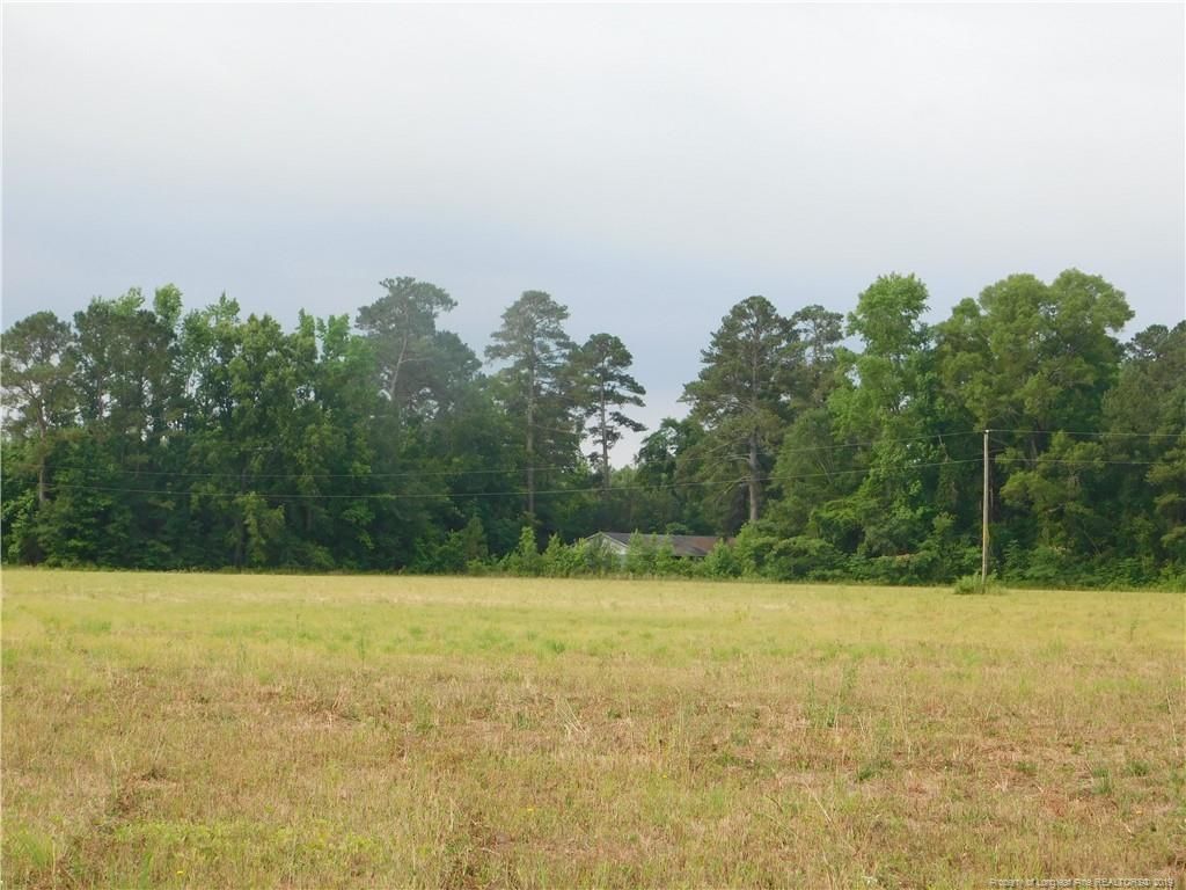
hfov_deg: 21.5
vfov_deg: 16.2
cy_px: 445
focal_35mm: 91
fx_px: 3118
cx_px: 593
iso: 125
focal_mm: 16.1
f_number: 4.5
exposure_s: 1/400
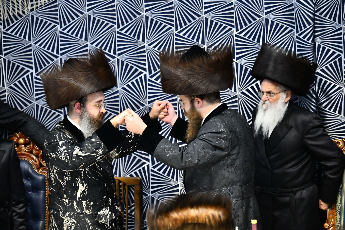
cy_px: 115
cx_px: 172
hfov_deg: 12.1
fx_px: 1629
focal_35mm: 170
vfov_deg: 8.1
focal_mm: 170
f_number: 5.6
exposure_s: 1/160
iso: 3200
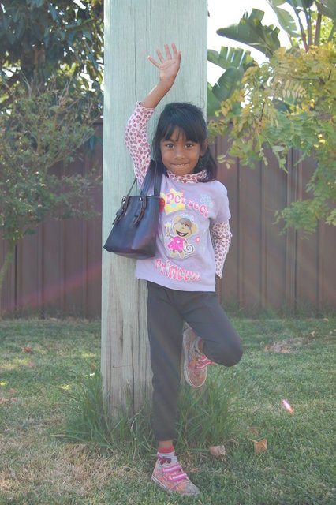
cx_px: 168
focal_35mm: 51
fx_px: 715
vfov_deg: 38.9
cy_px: 252
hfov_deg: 26.5
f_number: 5.6
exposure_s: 1/125
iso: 200
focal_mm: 34
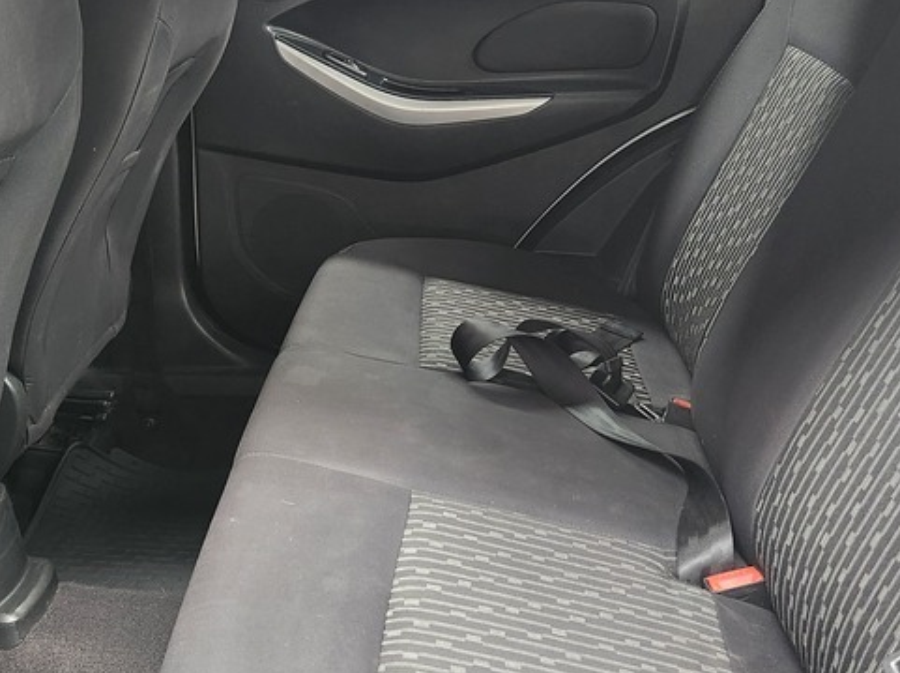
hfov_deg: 38.6
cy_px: 325
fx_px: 1273
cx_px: 314
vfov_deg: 29.6
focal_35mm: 49
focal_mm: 5.4
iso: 400
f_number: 1.8
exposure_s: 1/100
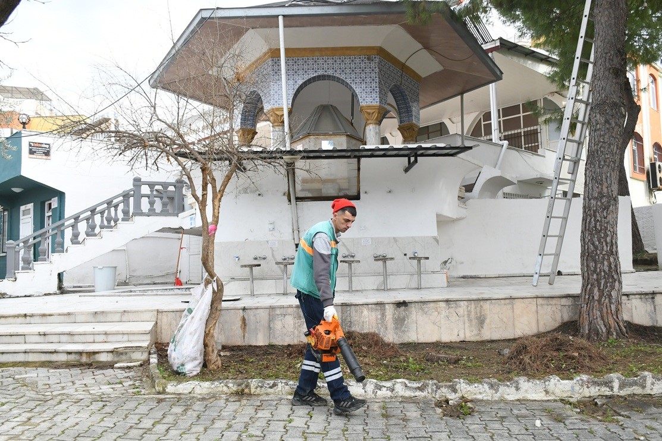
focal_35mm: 30
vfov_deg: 43.6
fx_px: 552
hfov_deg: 61.9
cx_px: 331
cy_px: 220
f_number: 6.3
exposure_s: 1/800
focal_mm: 20
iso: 1250
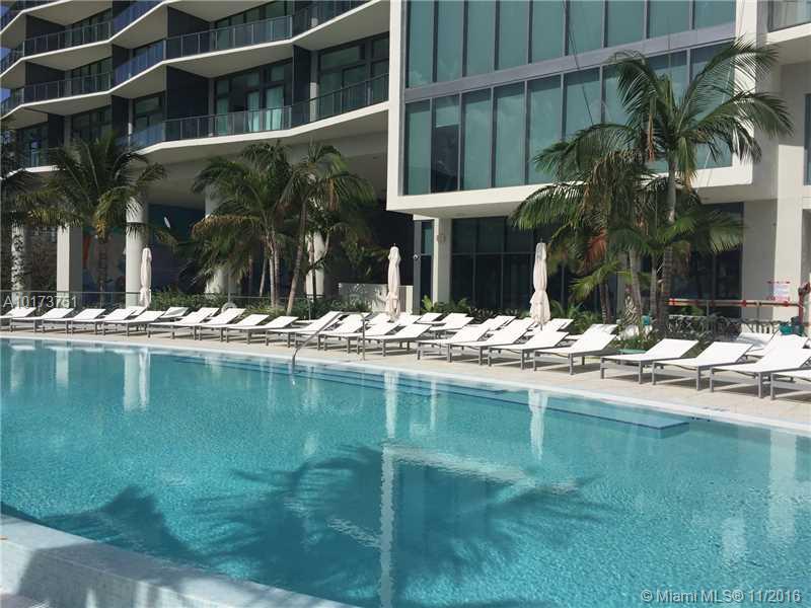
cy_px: 304
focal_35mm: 29
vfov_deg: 48.2
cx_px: 406
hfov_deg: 61.7
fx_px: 679
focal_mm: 4.15
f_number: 2.2
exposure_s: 1/4405
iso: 32
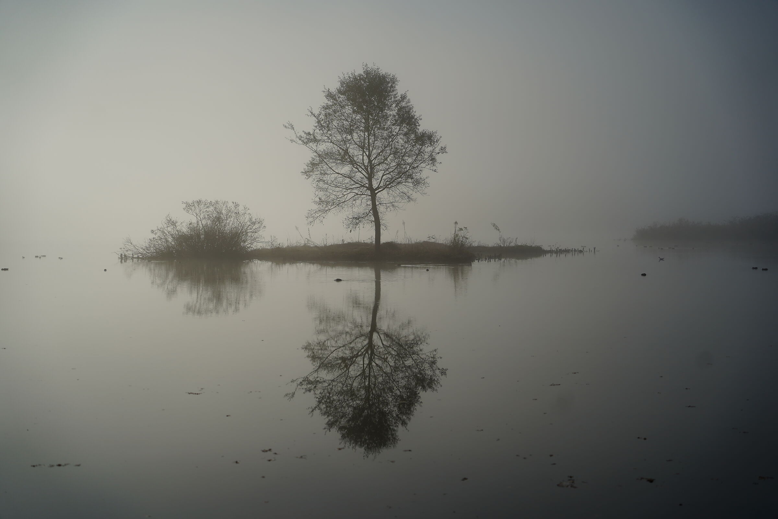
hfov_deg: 36.9
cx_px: 389
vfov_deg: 25.1
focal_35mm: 54
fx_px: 1167
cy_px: 260
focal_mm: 54
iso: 100
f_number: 4
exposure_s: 1/4000
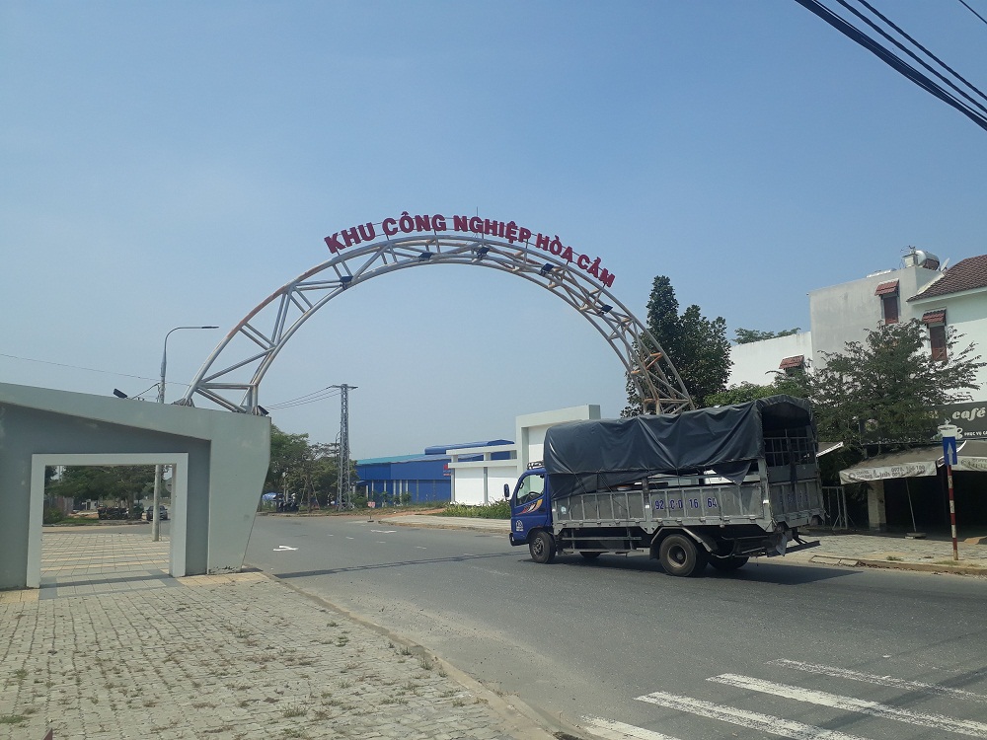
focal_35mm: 27
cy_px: 370
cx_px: 494
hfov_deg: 65.3
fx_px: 770
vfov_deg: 51.4
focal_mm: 3.6
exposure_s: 1/1957
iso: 40
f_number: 1.9
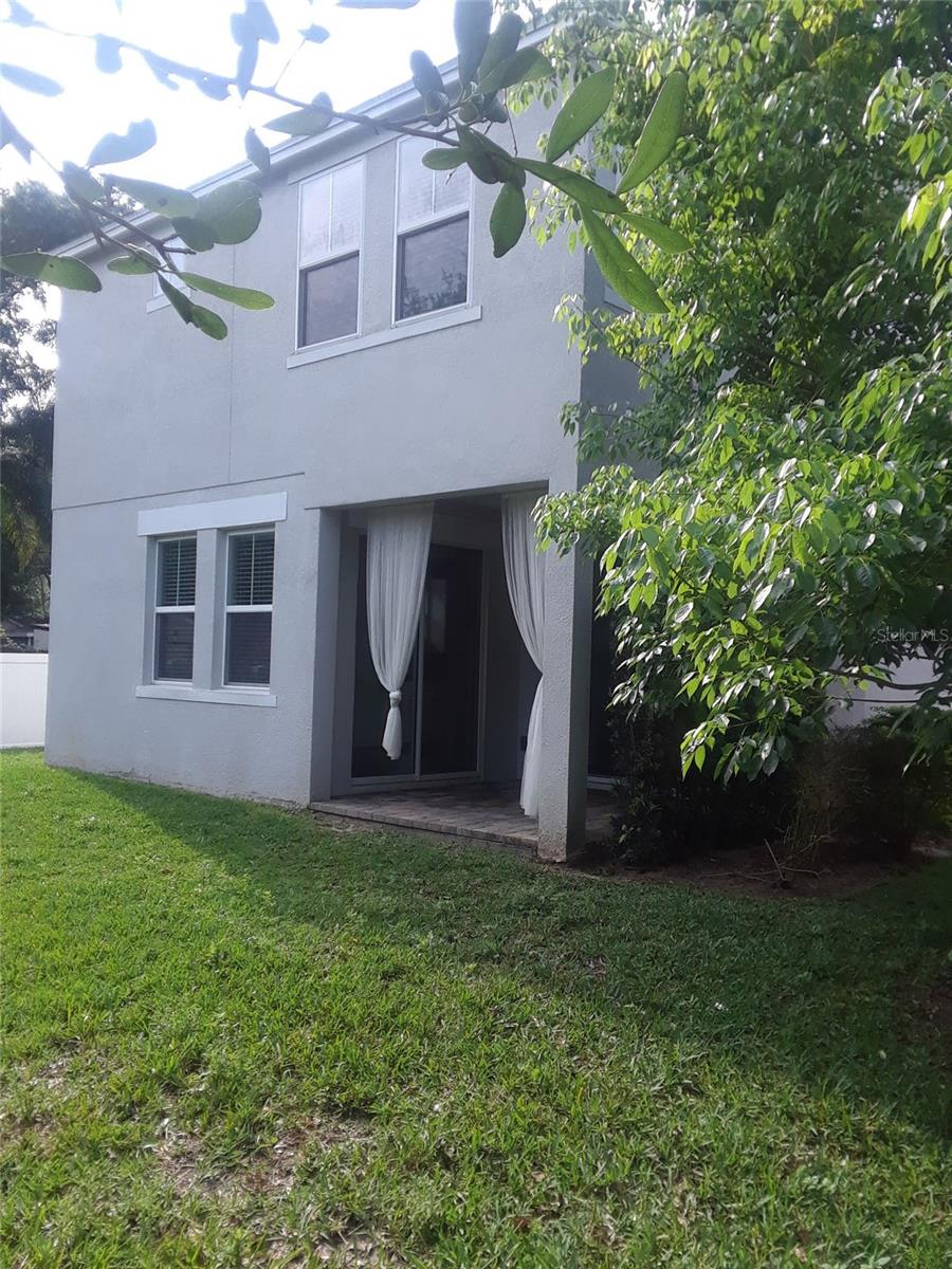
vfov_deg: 60.0
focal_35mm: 30
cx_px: 476
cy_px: 634
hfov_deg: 46.8
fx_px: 1100
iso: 40
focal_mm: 2.47
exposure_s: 1/535
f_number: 1.9
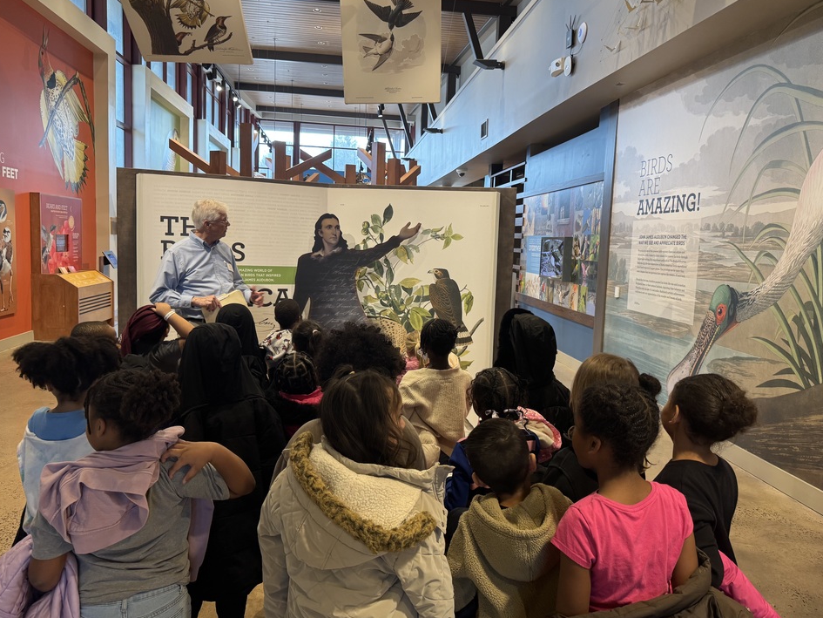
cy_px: 301
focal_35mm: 26
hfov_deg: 67.3
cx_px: 433
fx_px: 618
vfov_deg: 53.1
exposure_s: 1/60
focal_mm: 6.76
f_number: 1.78
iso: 125
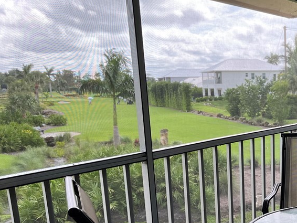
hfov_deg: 37.8
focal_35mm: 47
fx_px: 403
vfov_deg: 30.2
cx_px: 266
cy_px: 176
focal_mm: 5.1
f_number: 1.6
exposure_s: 1/437
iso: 50
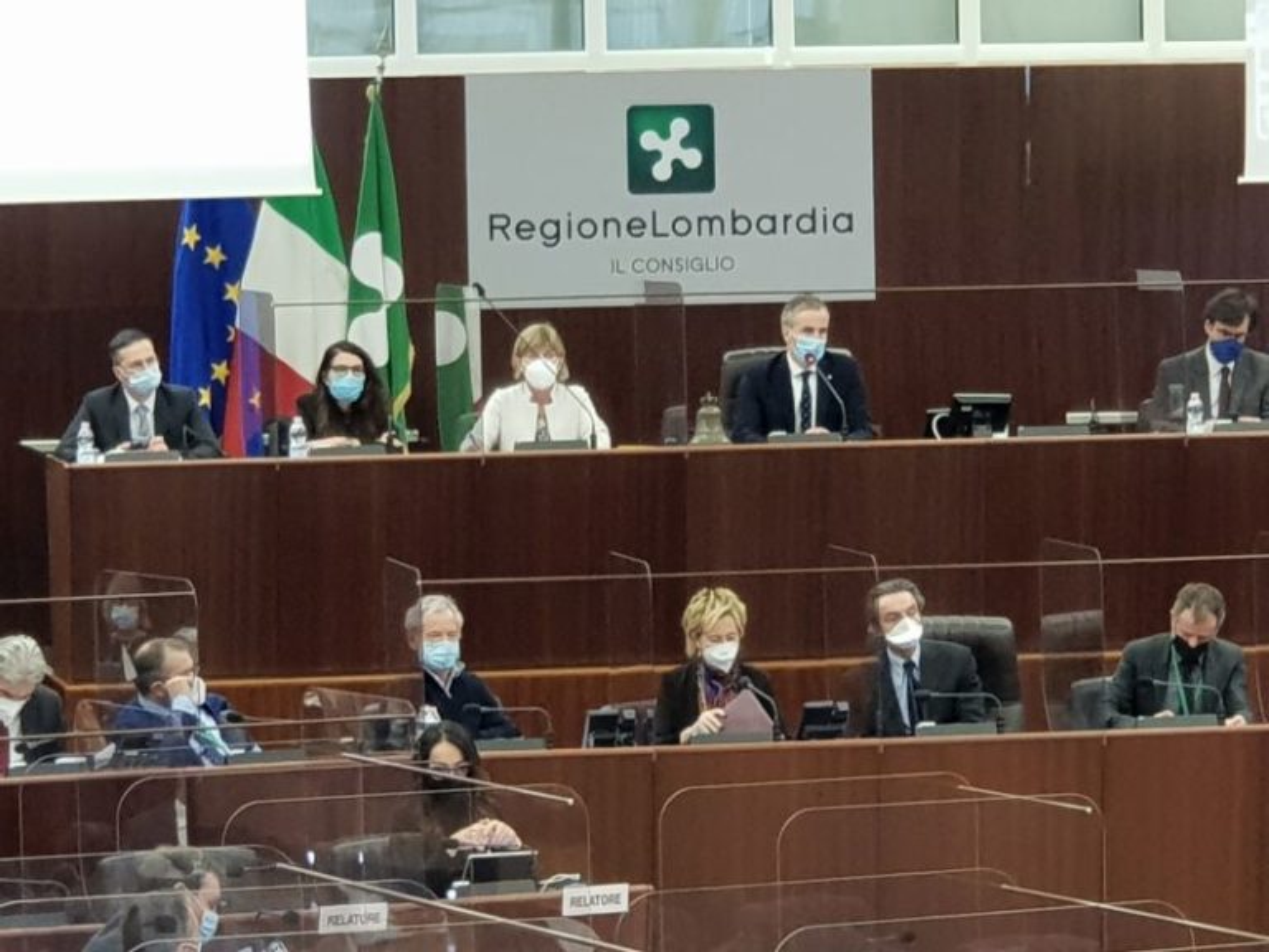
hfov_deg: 36.8
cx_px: 634
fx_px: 1906
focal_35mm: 52
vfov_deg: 28.0
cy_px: 476
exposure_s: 1/33
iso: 160
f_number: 2.4
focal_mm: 6
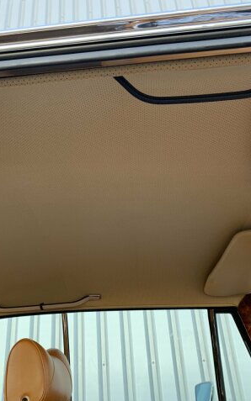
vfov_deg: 52.8
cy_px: 201
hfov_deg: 34.0
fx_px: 405
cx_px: 76
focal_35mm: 37
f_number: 1.8
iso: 40
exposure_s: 1/121
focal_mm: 4.25
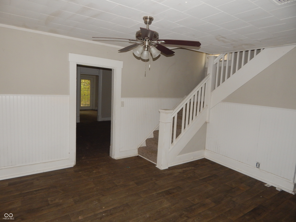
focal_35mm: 22
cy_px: 111
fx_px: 188
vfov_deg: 61.1
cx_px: 148
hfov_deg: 76.4
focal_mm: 4
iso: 200
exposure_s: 1/30
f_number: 3
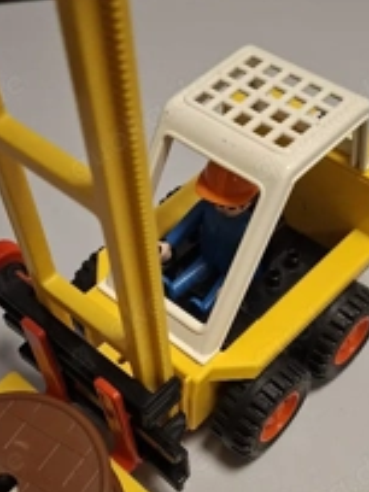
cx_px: 191
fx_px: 640
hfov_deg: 32.2
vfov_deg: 41.4
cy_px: 340
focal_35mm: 45
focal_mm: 5.54
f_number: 1.8
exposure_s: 1/50
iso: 320
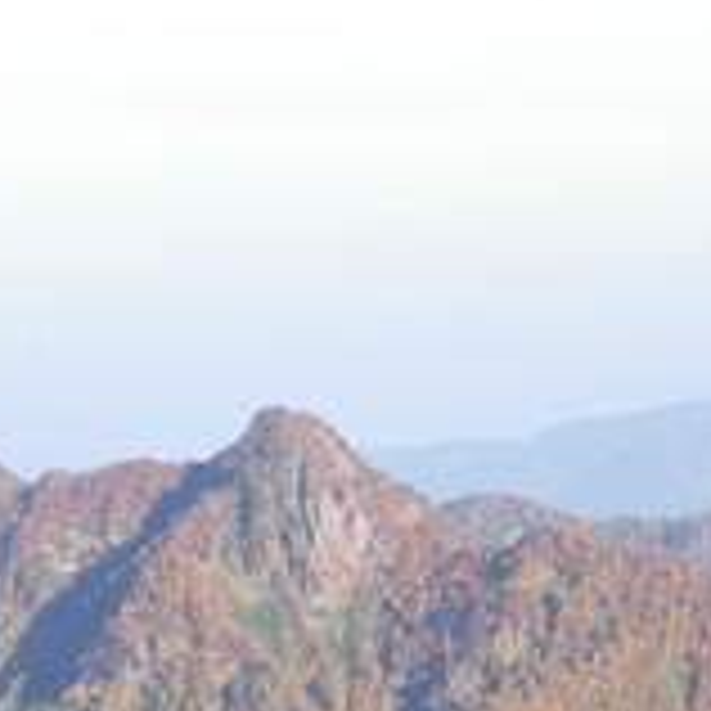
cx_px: 450
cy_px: 1098
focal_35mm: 157
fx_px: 3648
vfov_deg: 10.7
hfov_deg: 11.1
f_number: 3.8
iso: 64
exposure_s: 1/250
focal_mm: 6.2
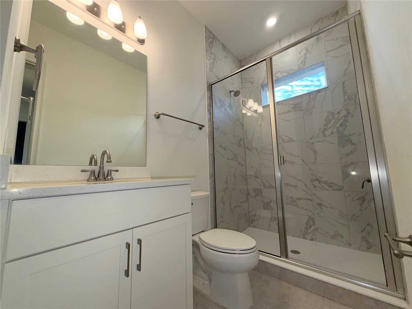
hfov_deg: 102.1
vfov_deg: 85.7
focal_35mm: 14
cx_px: 206
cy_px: 154
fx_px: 167
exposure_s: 1/120
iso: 64
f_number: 2.2
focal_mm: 2.22
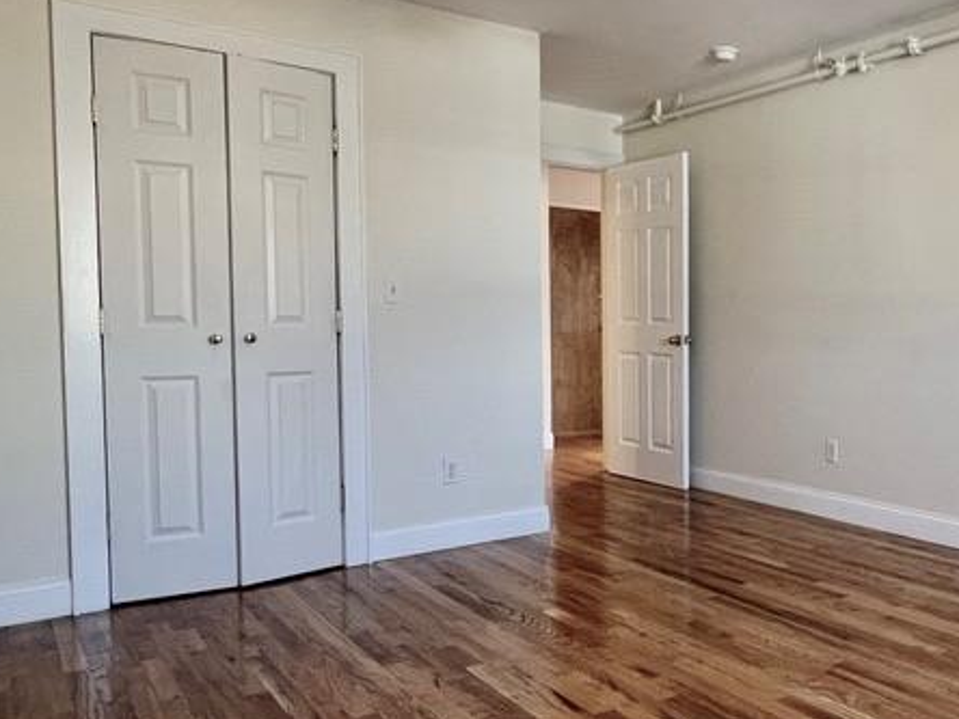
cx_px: 829
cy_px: 367
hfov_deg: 53.8
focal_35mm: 30
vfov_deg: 46.8
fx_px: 831
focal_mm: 1.57
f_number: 1.8
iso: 200
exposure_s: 1/60
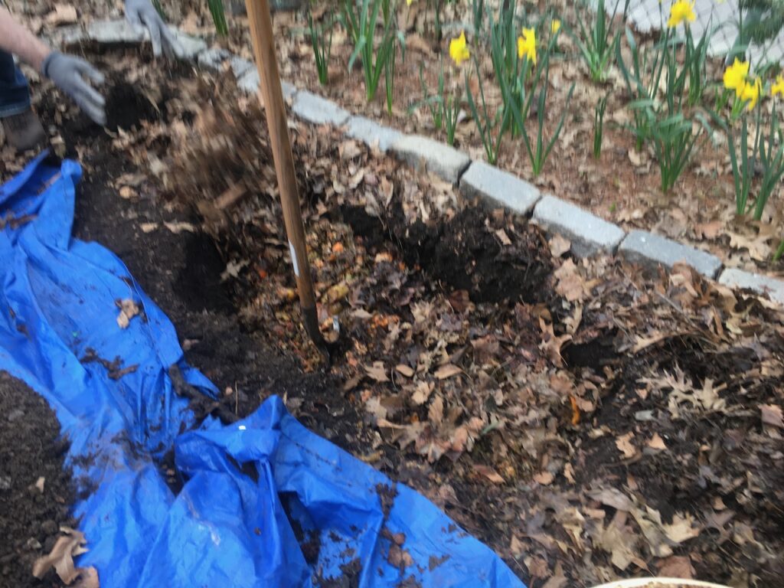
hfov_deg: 61.7
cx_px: 392
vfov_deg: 48.2
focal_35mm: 29
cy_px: 294
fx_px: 657
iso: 32
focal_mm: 4.15
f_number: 2.2
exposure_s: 1/120
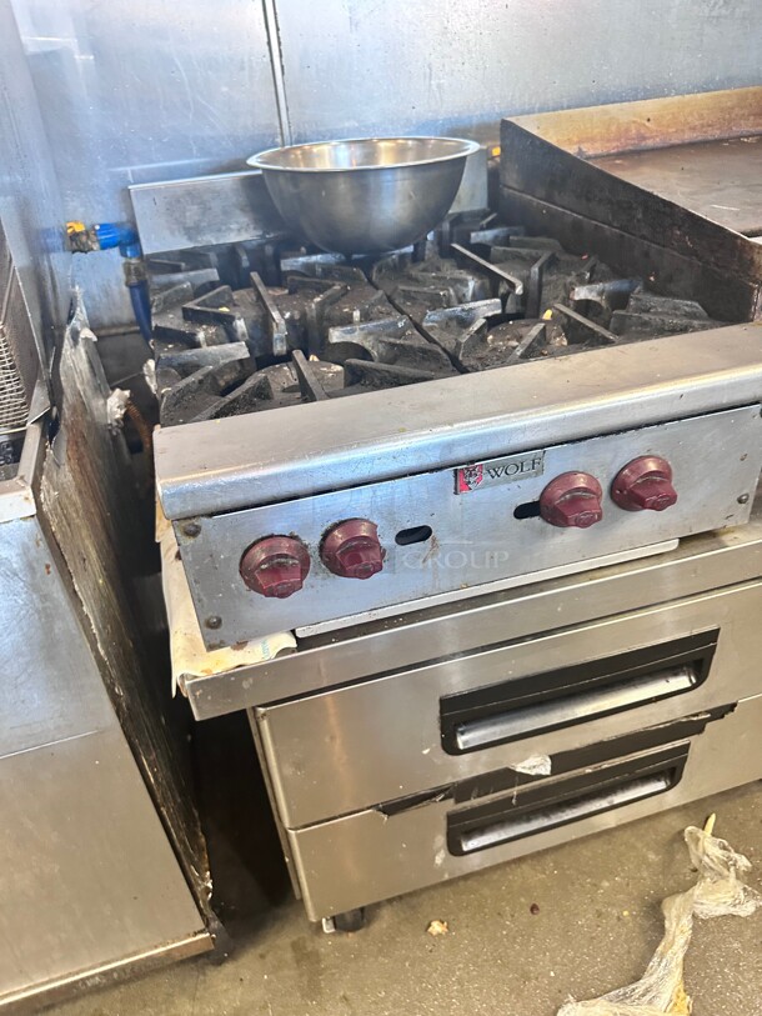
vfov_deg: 71.6
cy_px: 508
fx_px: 704
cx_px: 381
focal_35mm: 24
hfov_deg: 56.8
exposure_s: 1/60
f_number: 1.78
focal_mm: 6.86
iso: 400
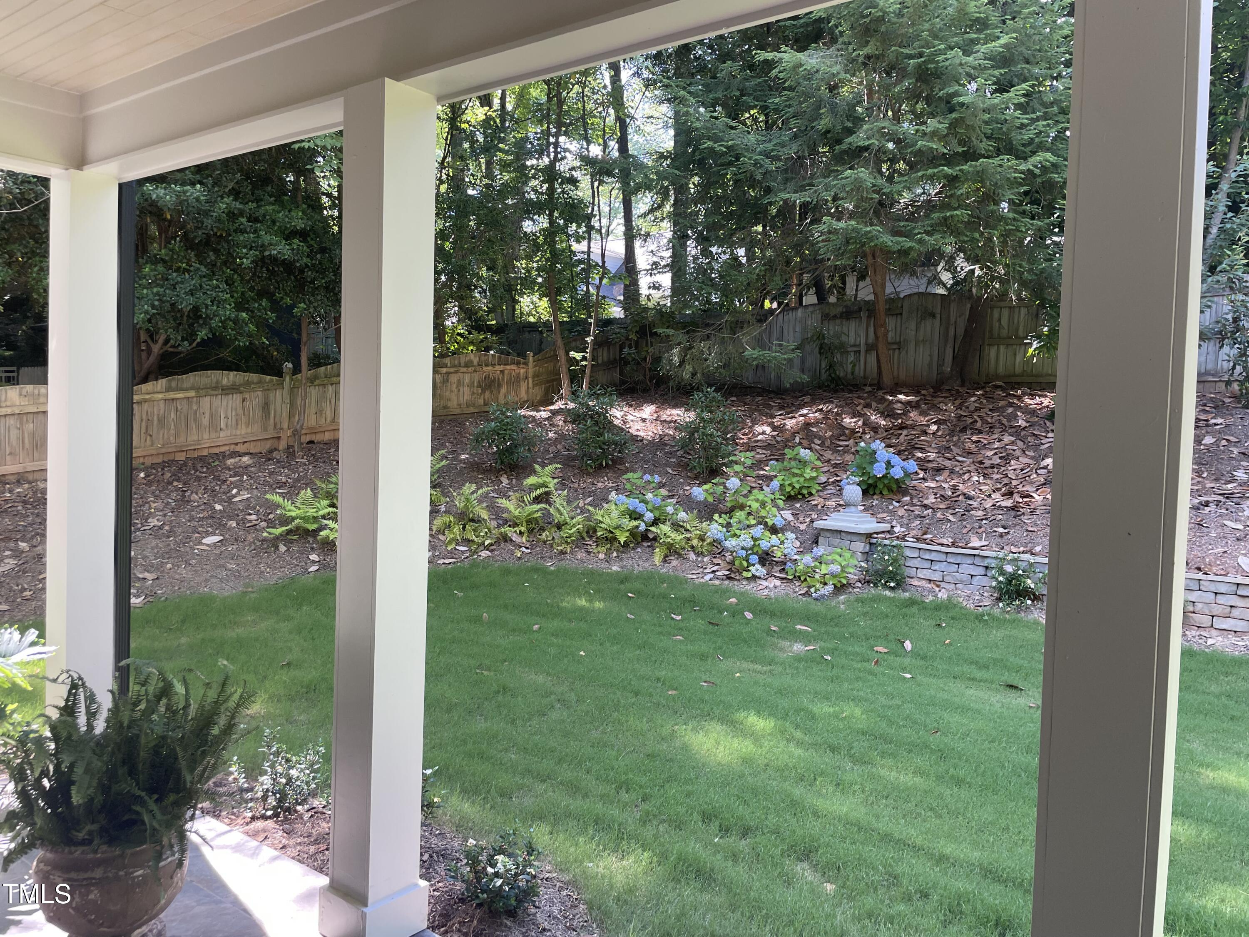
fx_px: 938
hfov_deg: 67.3
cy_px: 468
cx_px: 624
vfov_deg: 53.1
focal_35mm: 26
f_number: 1.6
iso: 80
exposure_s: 1/121
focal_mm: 4.2
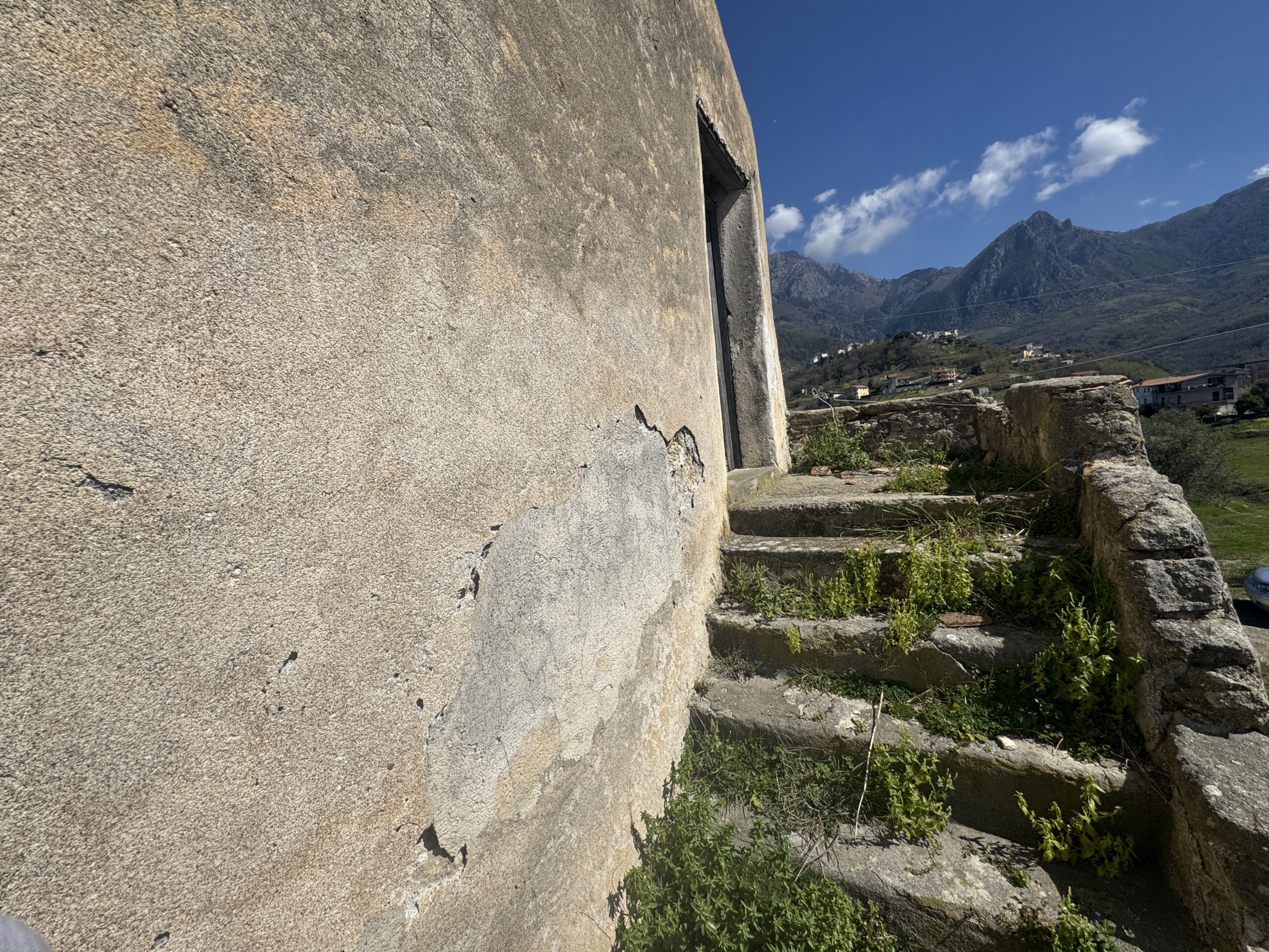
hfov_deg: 102.1
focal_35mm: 14
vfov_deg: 85.7
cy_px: 476
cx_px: 634
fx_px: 513
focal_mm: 2.22
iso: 40
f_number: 2.2
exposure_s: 1/4132
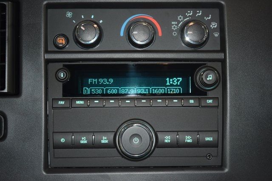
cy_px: 90
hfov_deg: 28.1
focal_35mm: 72
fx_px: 544
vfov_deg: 18.9
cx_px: 136
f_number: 4.5
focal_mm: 48
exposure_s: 1/25
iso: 1400
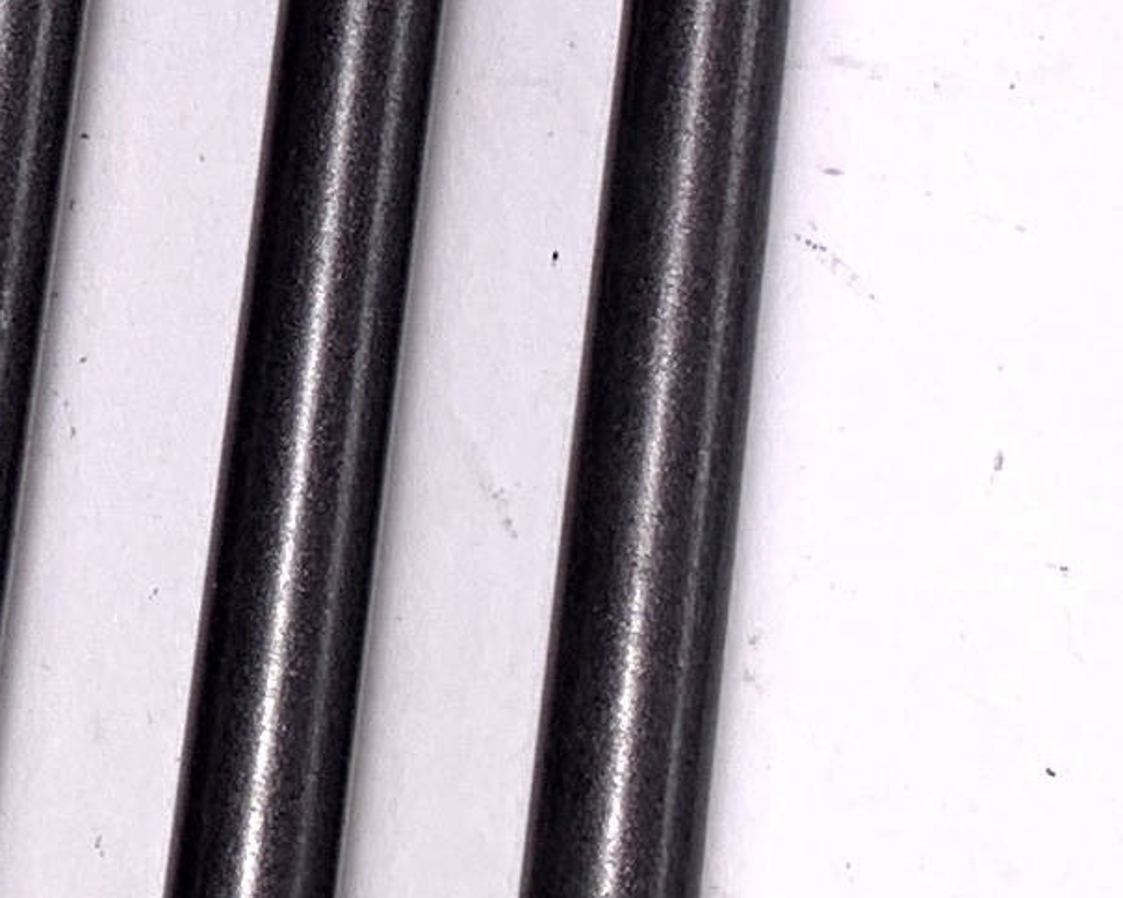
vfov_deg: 8.1
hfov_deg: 10.3
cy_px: -1562
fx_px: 5617
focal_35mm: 169
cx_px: -1264
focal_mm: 4.25
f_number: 1.8
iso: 25
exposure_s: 1/198
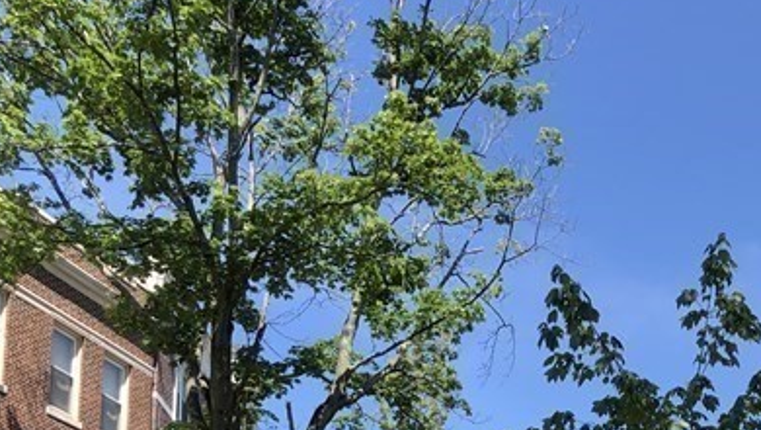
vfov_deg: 18.1
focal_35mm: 60
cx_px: 550
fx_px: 1212
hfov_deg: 34.3
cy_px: 627
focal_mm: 3.99
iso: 20
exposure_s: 1/972
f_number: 1.8
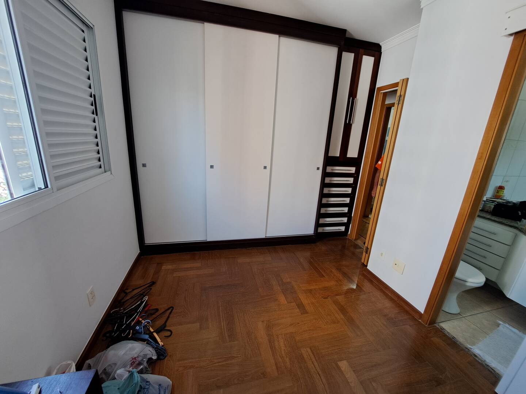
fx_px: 198
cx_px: 263
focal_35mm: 13
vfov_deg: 89.9
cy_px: 197
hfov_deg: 106.2
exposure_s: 1/40
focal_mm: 1.74
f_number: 2.2
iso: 100
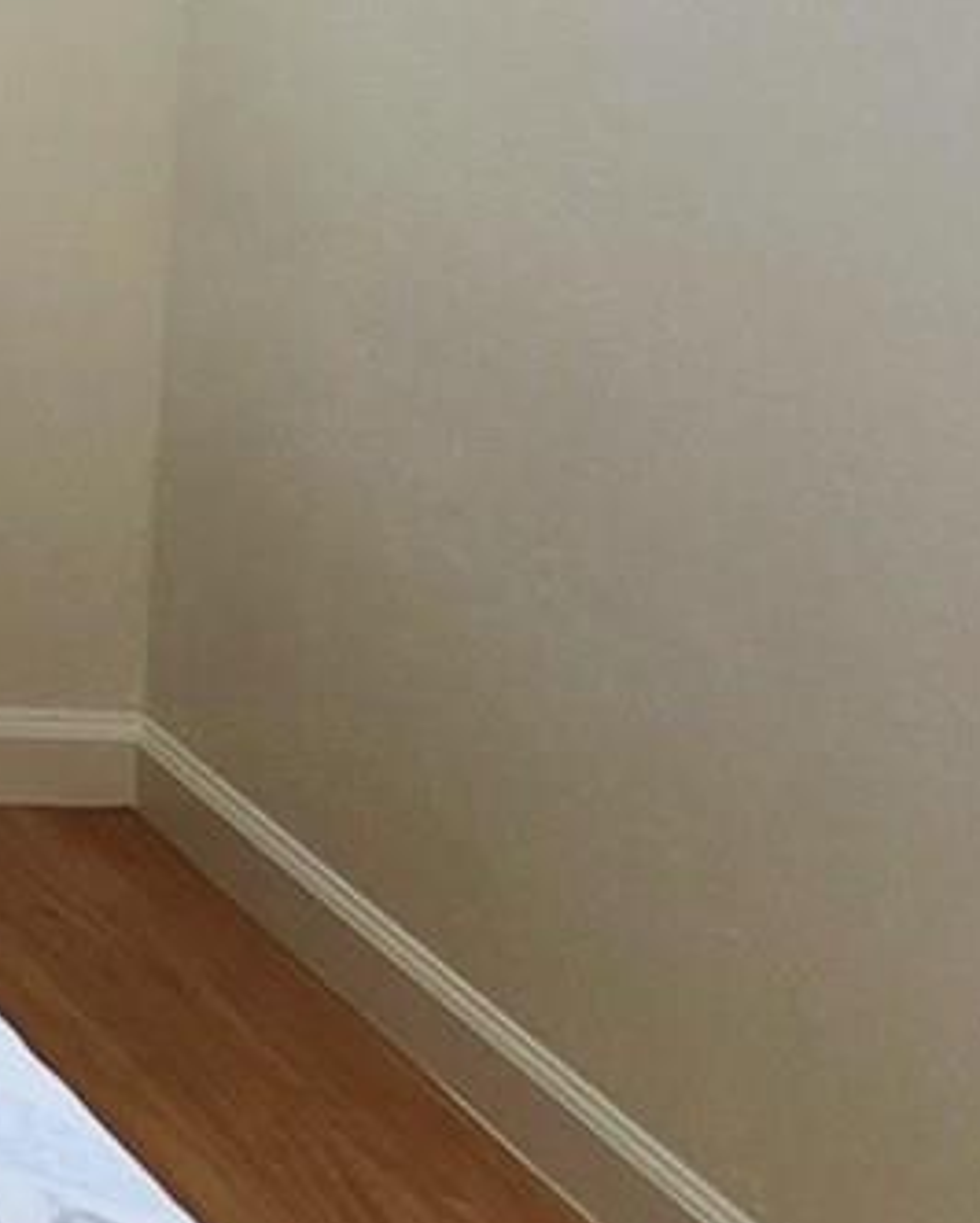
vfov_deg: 19.7
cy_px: -427
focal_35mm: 88
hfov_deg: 11.9
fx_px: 3188
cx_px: -1711
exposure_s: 1/120
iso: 40
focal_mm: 2.2
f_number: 1.9
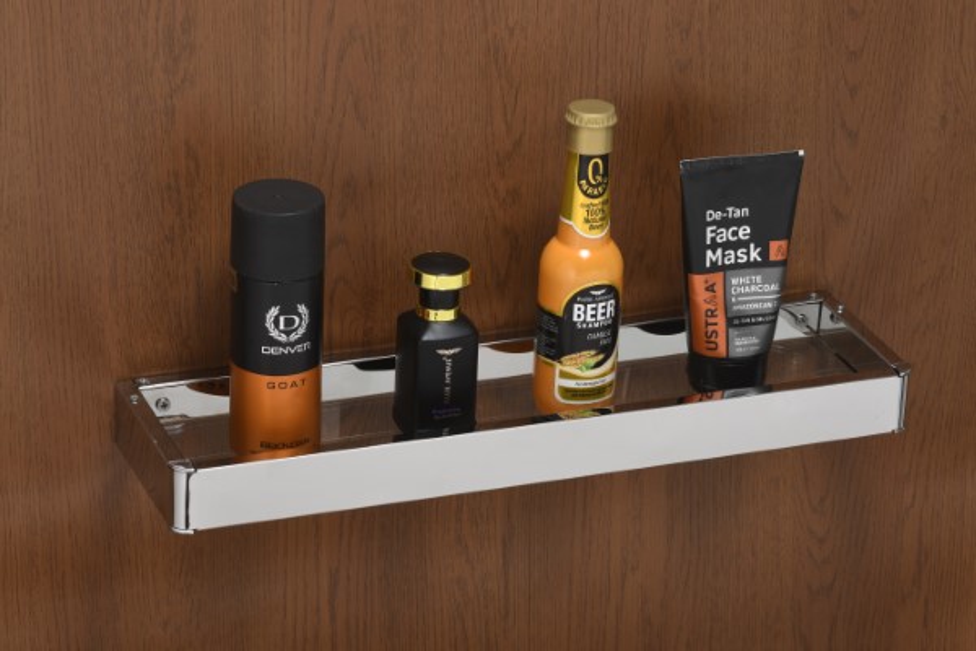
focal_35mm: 127
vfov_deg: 10.8
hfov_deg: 16.1
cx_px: 488
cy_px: 326
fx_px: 3443
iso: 80
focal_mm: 85
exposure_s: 1/30
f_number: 14
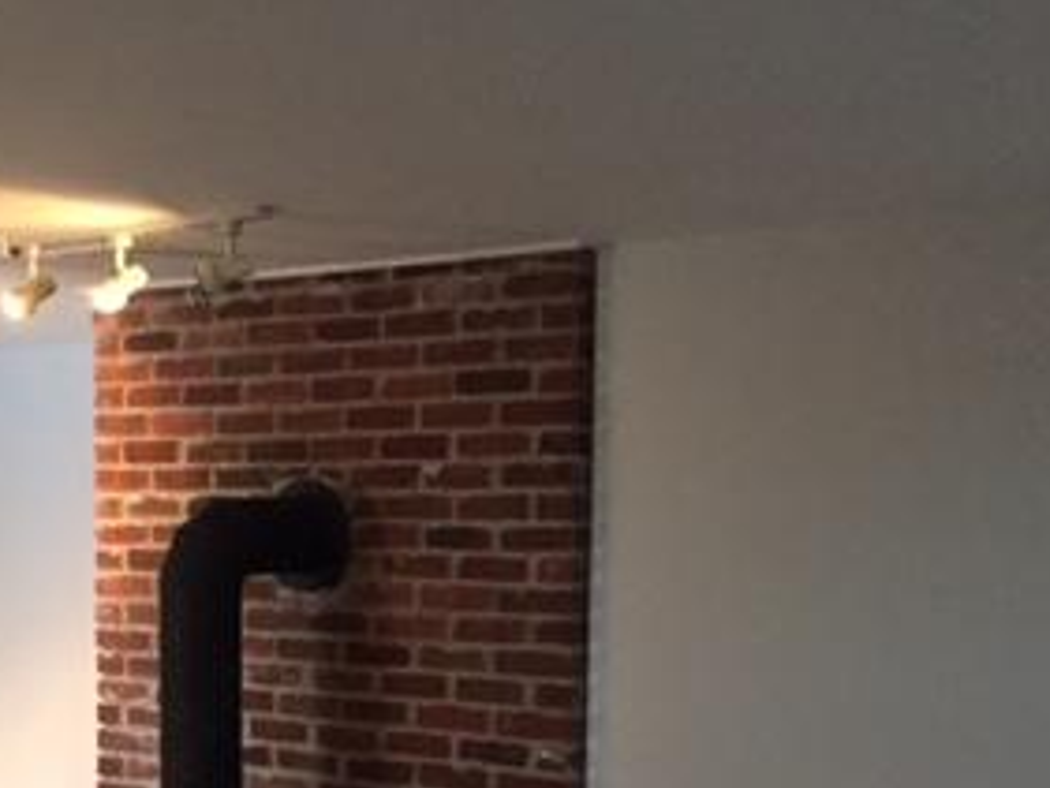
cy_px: 702
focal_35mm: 66
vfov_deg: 21.8
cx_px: 452
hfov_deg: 29.3
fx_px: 2003
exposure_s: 1/15
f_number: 2.2
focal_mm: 4.15
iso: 320
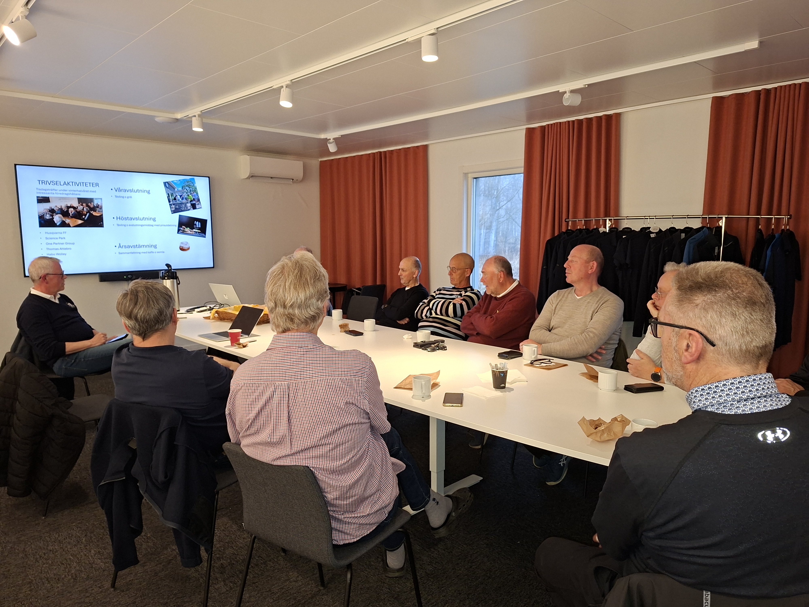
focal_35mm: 23
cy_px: 304
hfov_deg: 73.9
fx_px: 538
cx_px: 404
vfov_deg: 58.9
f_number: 1.8
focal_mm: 5.54
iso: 50
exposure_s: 1/50
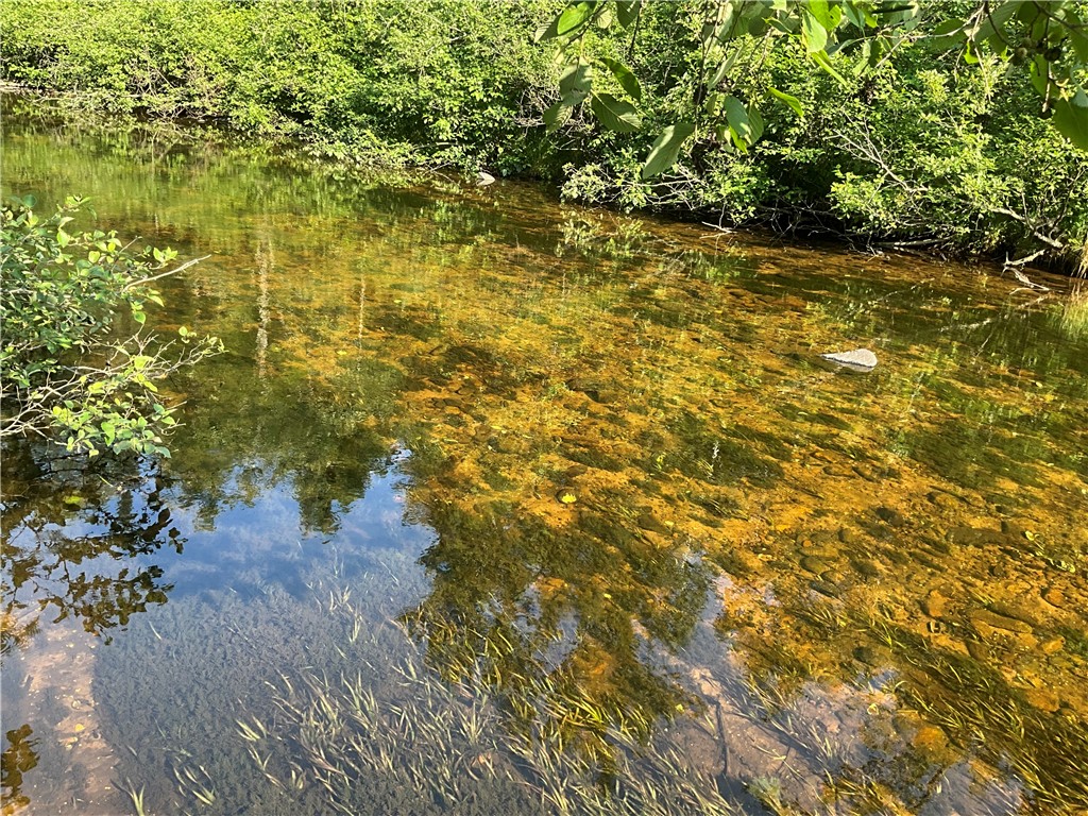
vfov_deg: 48.2
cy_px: 408
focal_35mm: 29
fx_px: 911
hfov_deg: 61.7
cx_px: 544
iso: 16
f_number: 1.8
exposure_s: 1/125
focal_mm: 3
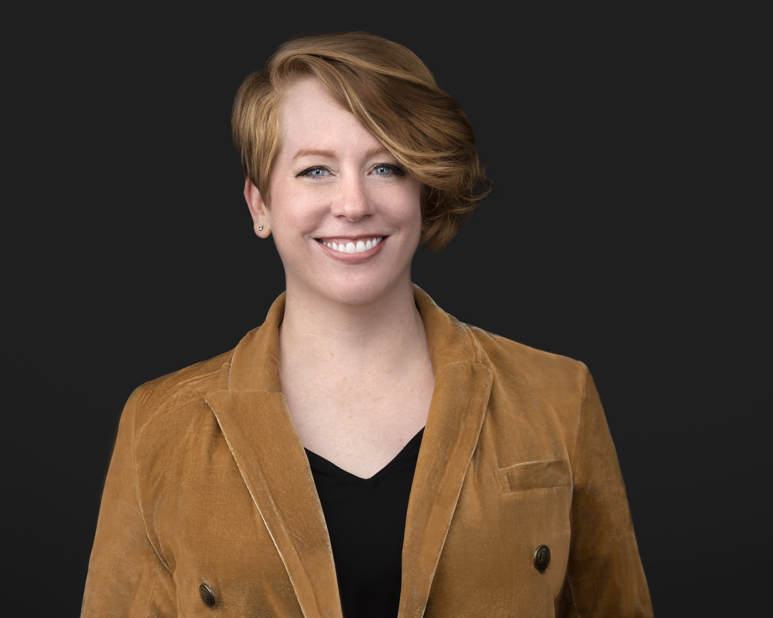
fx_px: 3500
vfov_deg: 10.1
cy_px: 309
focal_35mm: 153
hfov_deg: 12.6
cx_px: 373
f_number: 9
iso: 200
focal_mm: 90
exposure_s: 1/125
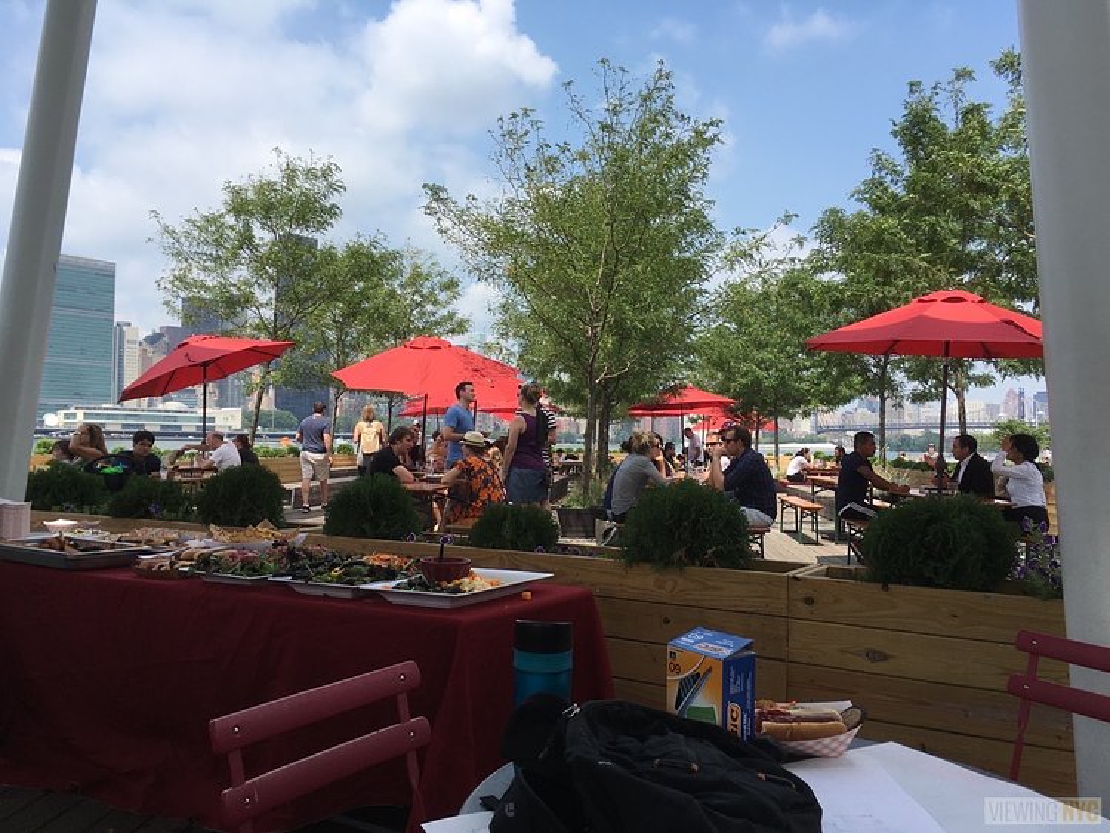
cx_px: 555
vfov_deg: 48.3
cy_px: 416
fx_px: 930
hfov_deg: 61.6
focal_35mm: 29
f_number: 2.2
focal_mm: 4.15
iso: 25
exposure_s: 1/1479
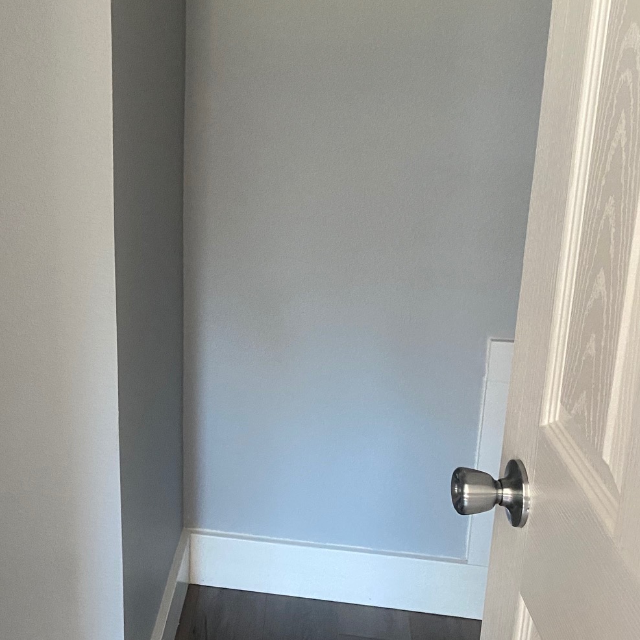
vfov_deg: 36.0
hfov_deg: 33.6
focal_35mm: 47
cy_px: 292
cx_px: 31
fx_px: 983
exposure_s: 1/40
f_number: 1.8
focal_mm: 4.25
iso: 400
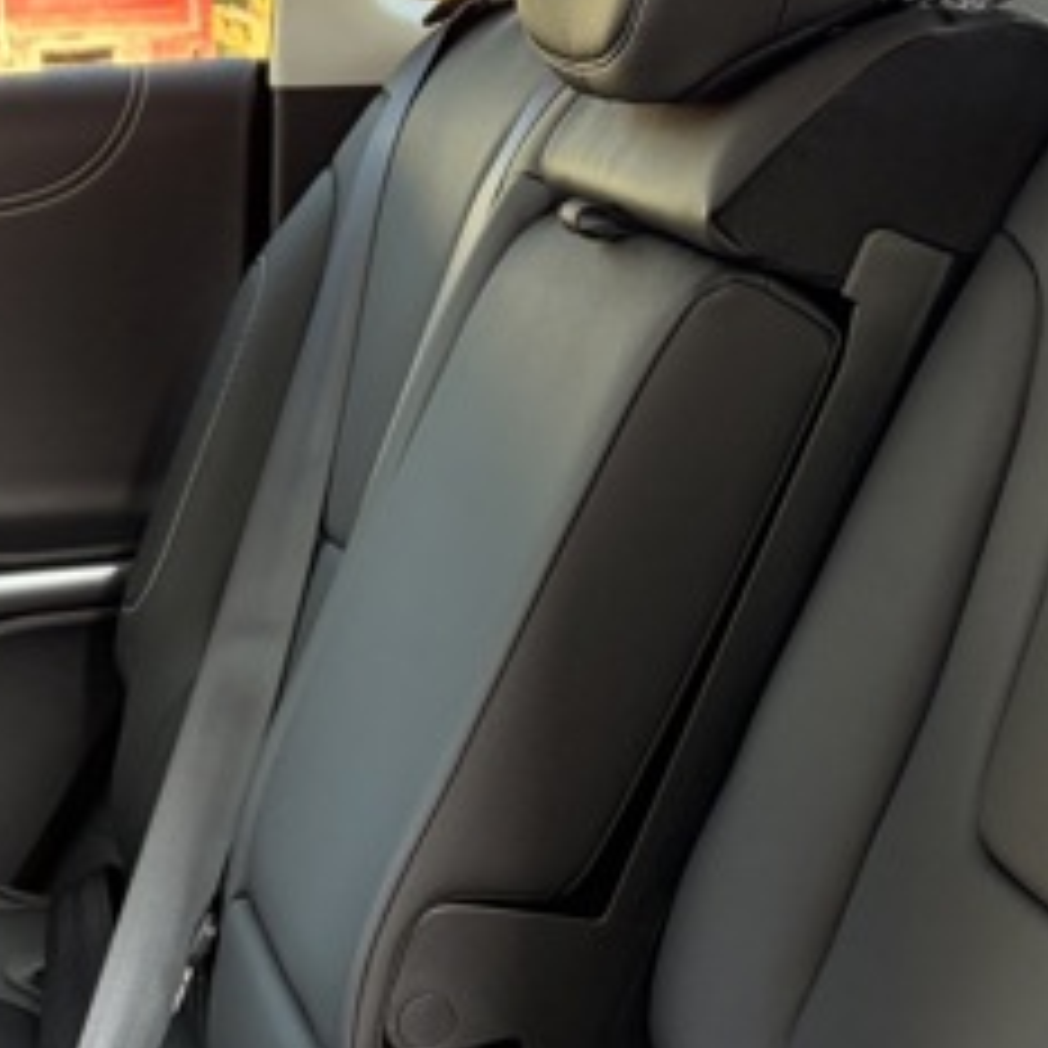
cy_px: 967
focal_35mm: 79
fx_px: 2706
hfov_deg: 21.9
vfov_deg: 21.4
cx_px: 508
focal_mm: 5.96
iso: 125
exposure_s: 1/63
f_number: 1.6
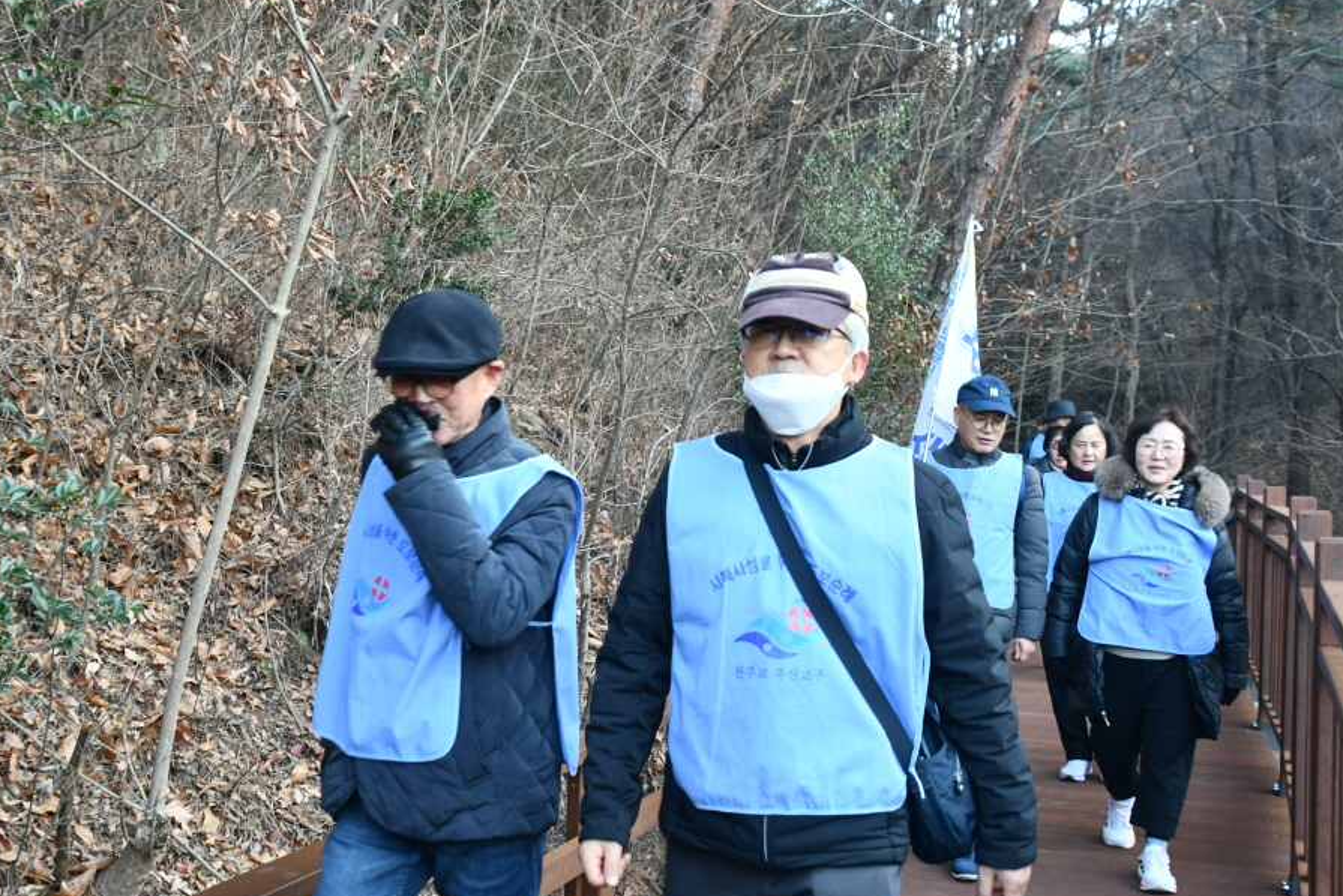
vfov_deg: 31.9
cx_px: 603
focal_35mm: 42
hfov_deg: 46.3
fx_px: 1567
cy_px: 480
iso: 1000
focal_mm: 24
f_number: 4.5
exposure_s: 1/80
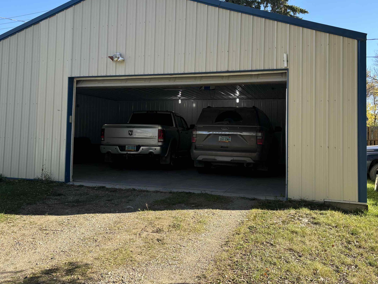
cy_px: 118
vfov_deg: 42.8
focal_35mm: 33
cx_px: 178
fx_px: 360
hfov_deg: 55.3
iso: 50
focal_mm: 5.96
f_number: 1.6
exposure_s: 1/1115
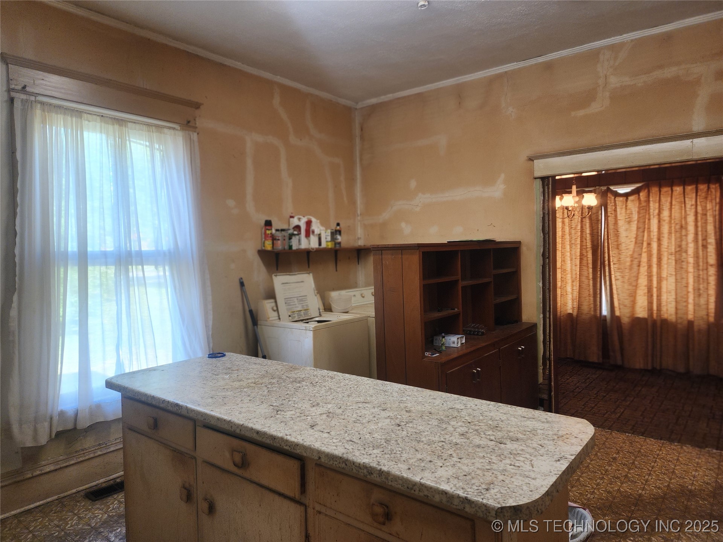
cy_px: 271
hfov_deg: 73.9
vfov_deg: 58.9
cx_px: 362
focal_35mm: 23
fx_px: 480
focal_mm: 6.4
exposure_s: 1/120
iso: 125
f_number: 1.8
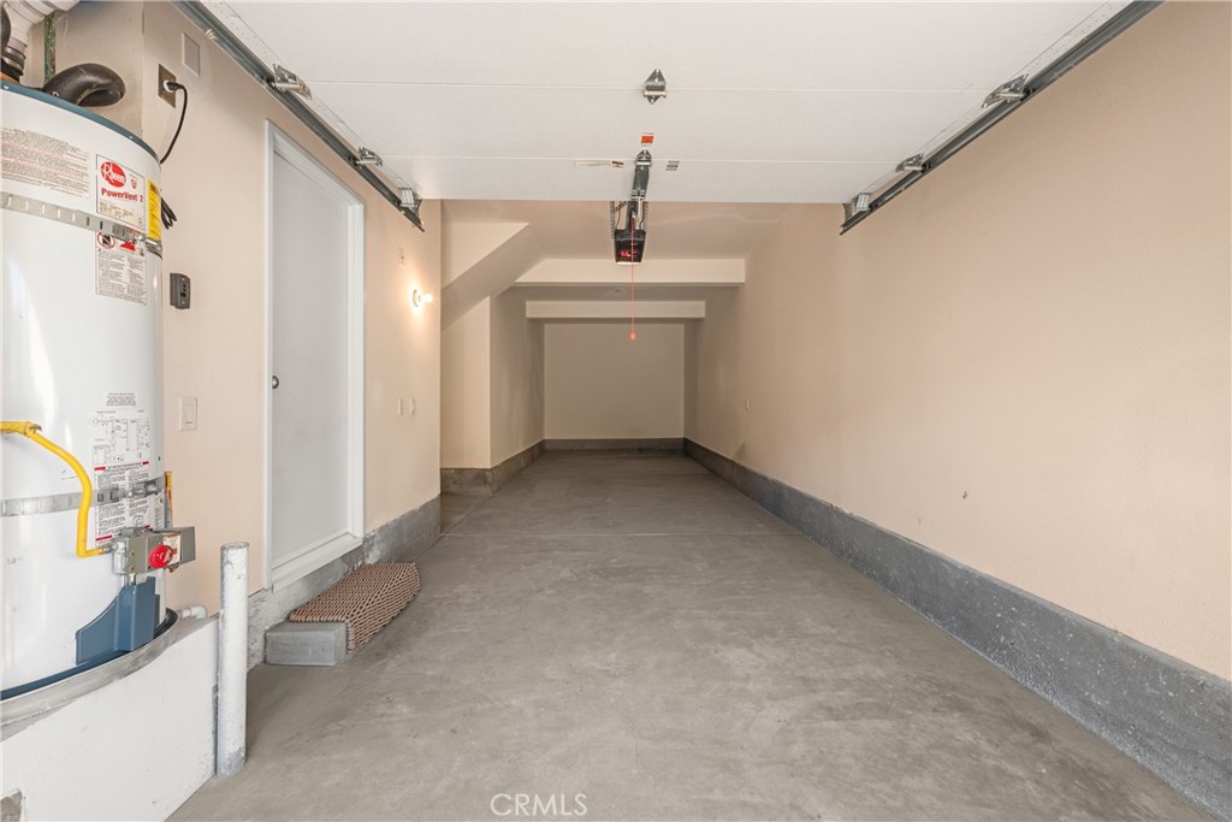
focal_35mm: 14
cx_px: 616
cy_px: 411
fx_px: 479
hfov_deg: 104.2
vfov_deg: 81.2
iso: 800
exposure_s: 1/8
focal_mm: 14
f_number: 8
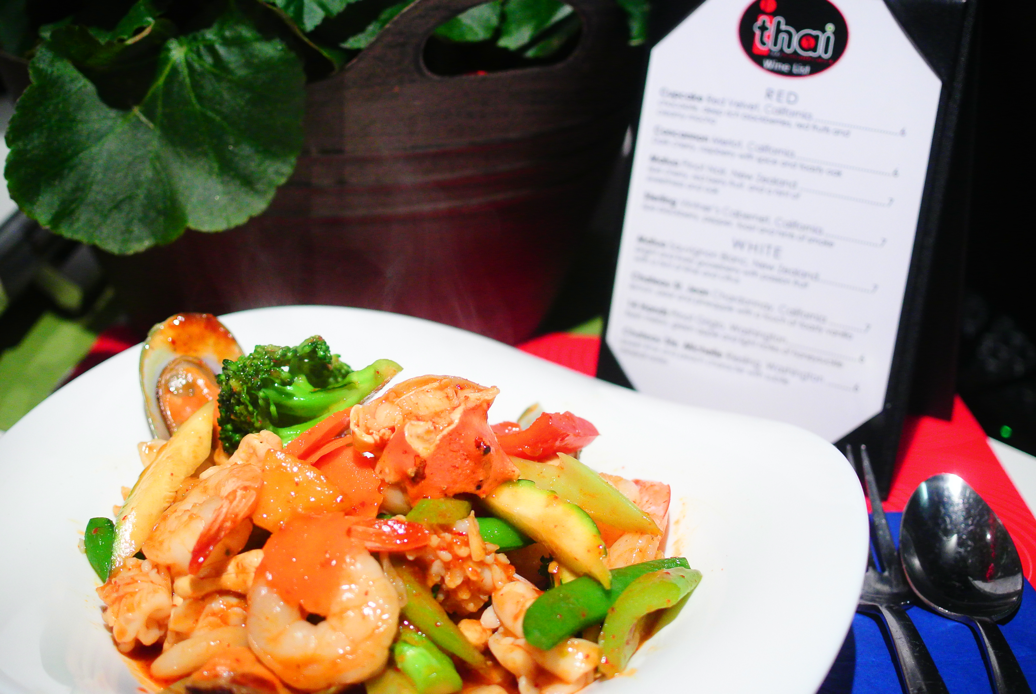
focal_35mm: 49
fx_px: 1412
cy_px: 347
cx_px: 518
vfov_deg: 27.6
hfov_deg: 40.3
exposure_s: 1/500
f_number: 2.2
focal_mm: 18.5
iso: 800
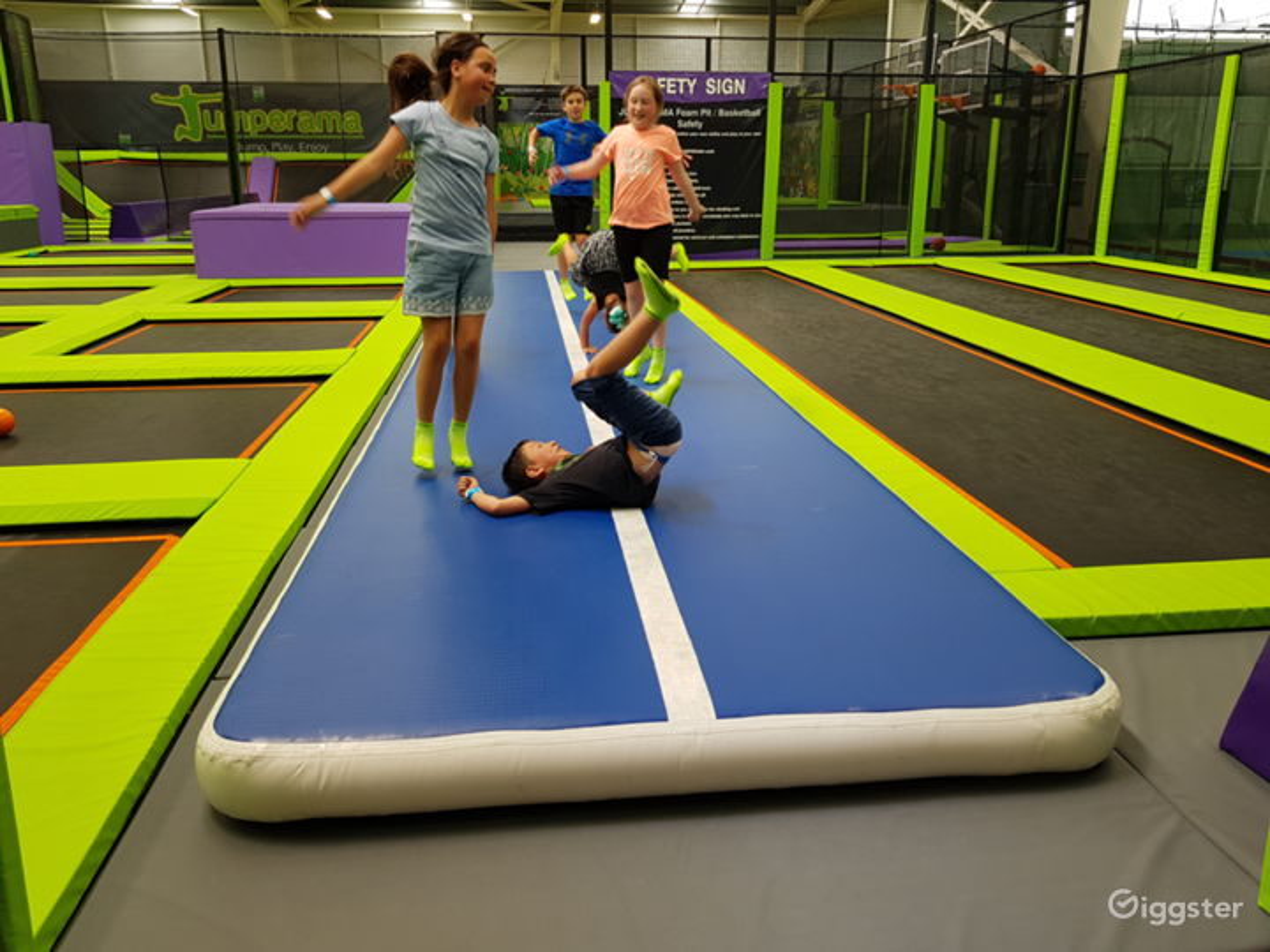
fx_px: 954
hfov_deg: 67.3
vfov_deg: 53.1
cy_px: 476
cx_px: 635
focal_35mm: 26
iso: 40
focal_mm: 4.2
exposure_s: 1/132
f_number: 1.7
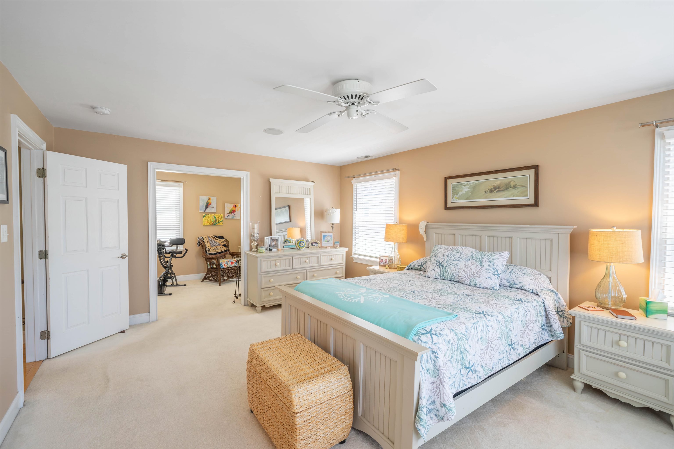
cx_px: 337
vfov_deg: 77.3
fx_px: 281
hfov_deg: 100.4
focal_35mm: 15
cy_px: 224
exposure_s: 1/250
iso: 800
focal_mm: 15
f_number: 7.1
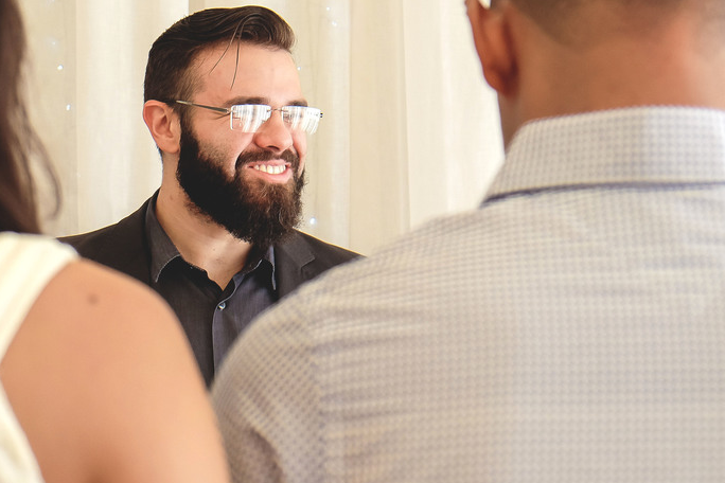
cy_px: 118
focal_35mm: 107
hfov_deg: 19.0
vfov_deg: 12.8
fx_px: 2155
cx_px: 225
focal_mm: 40.7
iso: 500
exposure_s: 1/160
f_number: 4
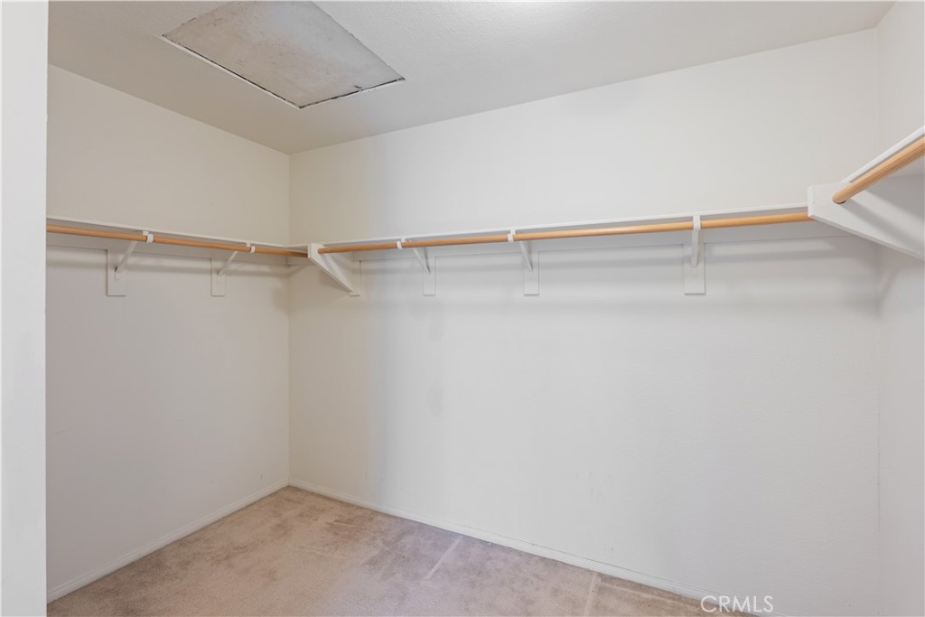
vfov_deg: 73.8
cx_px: 462
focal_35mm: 16
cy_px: 308
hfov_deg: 96.7
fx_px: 411
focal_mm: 16
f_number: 7.1
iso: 250
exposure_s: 1/1.67
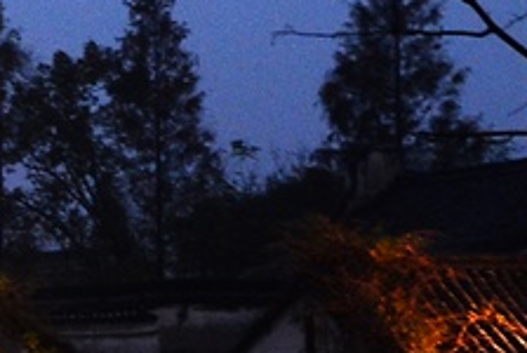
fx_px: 3005
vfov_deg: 6.6
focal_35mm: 205
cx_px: -311
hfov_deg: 9.7
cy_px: 652
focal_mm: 24
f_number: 6.3
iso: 1000
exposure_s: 1/5
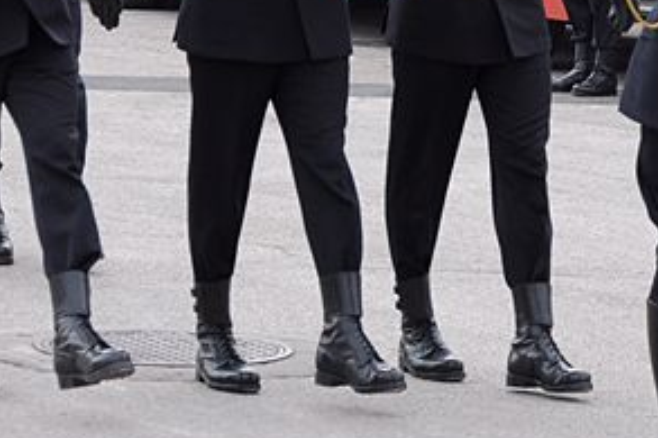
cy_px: 26
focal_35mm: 252
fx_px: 4603
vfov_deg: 5.4
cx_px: 339
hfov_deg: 8.2
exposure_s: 1/640
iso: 500
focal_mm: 58
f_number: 6.3
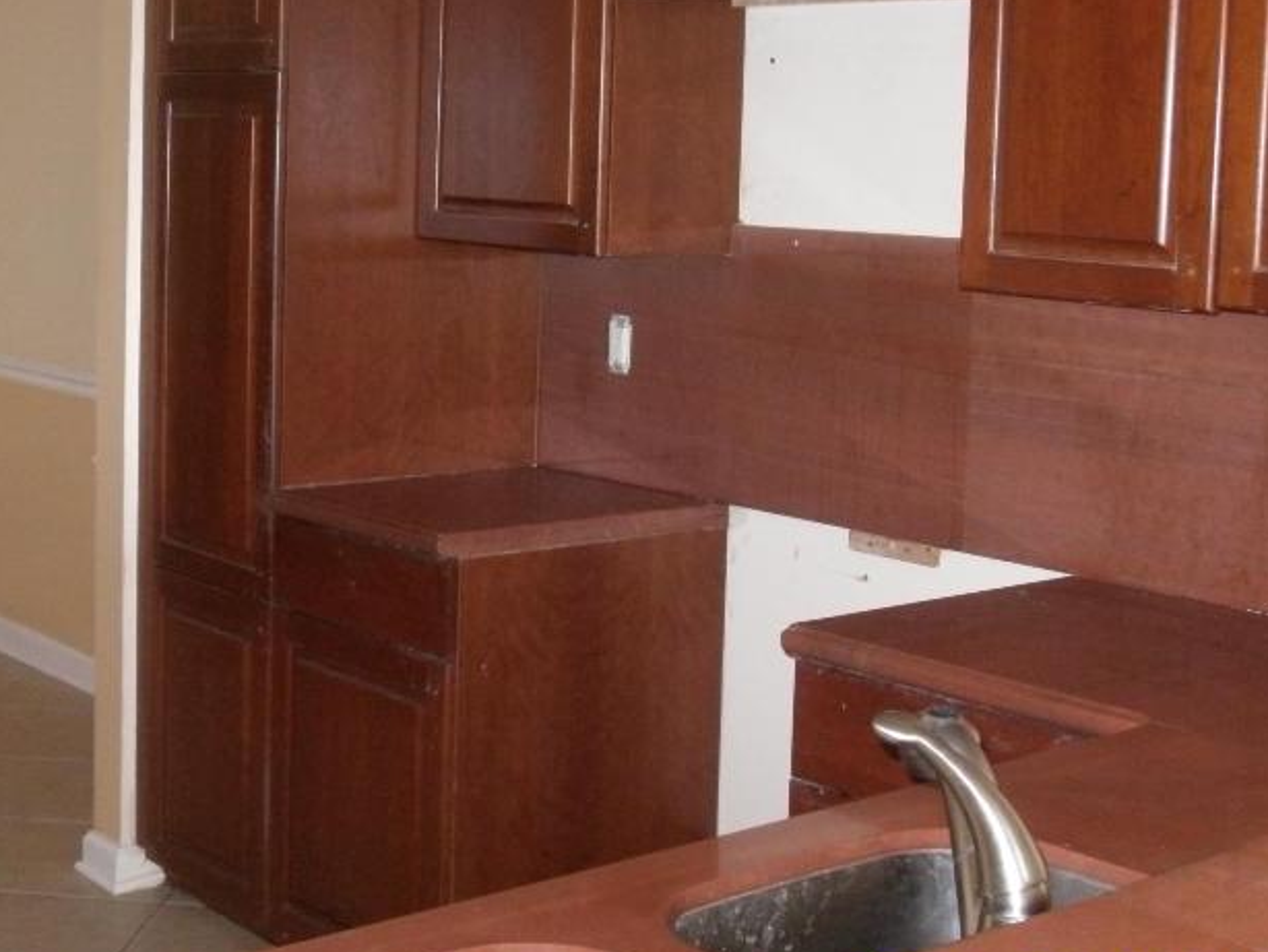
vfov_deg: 19.6
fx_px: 2748
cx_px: 520
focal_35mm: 75
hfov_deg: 25.9
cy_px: 386
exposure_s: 1/45
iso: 400
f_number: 3.5
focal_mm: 6.3
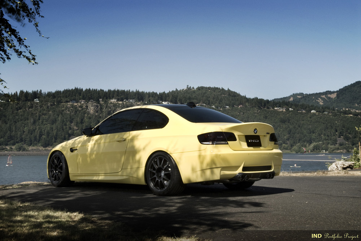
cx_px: 180
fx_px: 512
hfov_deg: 38.8
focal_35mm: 51
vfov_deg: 26.5
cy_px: 120
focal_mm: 34
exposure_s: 1/40
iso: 200
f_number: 22
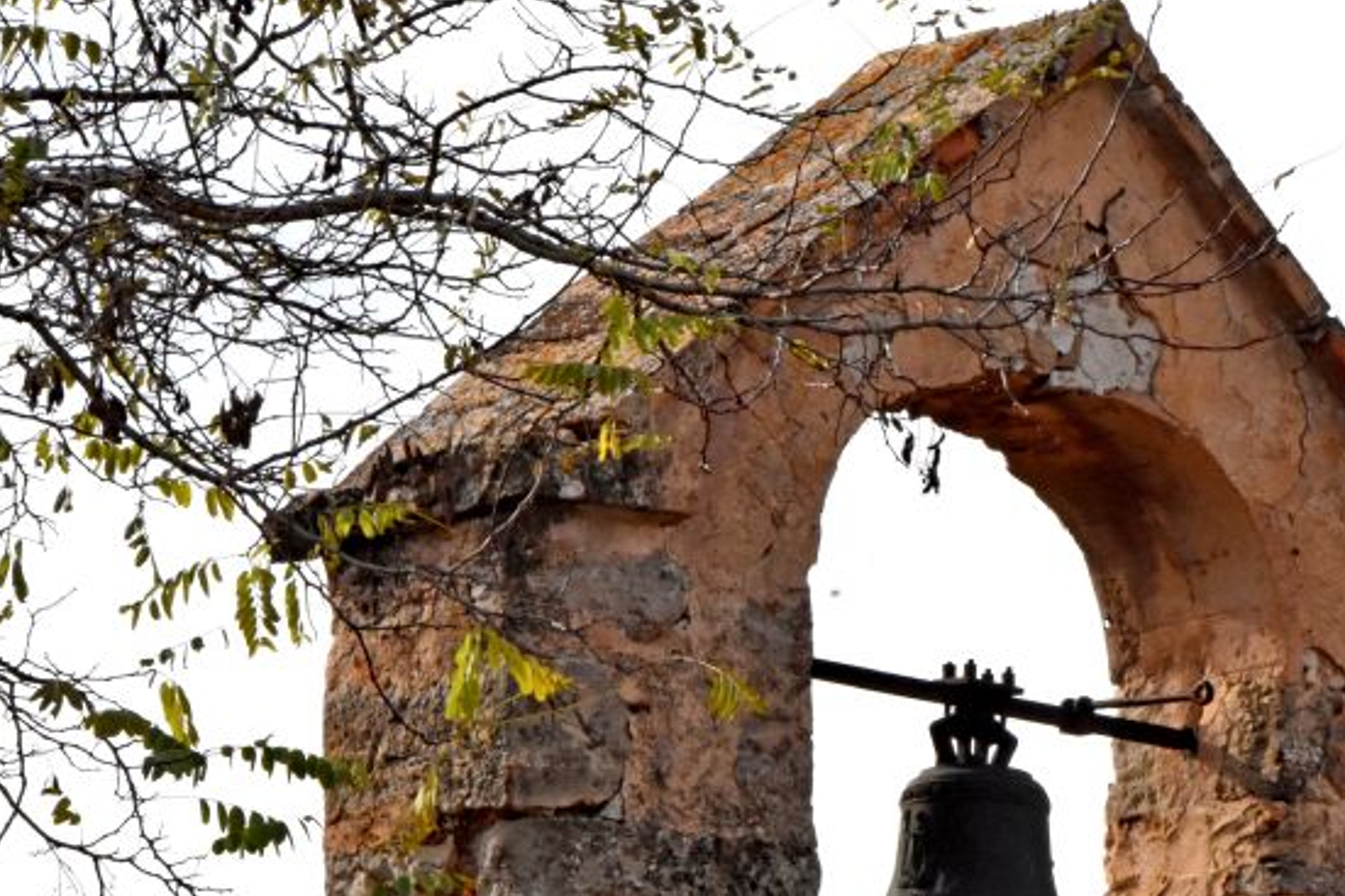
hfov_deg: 5.1
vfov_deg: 3.4
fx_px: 15086
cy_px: 564
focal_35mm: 404
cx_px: 932
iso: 2000
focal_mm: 145
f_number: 40
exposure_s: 1/250
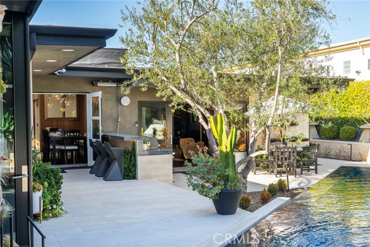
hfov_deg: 45.4
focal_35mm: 43
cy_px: 124
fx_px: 442
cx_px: 185
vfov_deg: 31.2
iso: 1000
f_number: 9
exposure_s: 1/500
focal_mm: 43
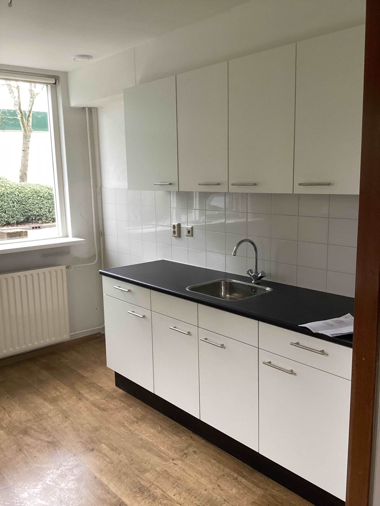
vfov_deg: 58.4
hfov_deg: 45.4
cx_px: 190
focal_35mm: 31
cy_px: 253
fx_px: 454
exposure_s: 1/50
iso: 160
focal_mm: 3.3
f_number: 2.4
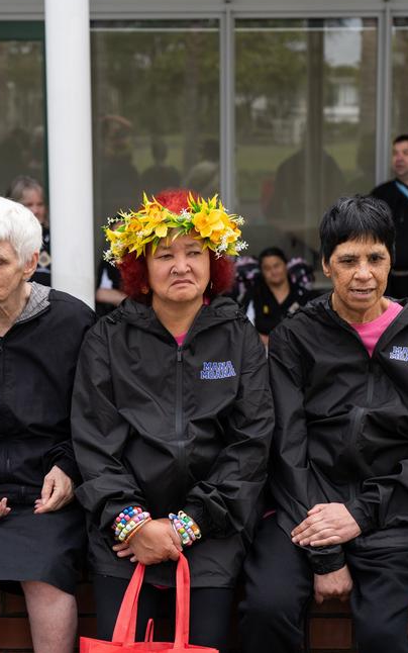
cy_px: 326
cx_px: 172
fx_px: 1369
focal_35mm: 77
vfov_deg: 26.8
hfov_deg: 16.9
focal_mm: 61
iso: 400
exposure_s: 1/1000
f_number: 4
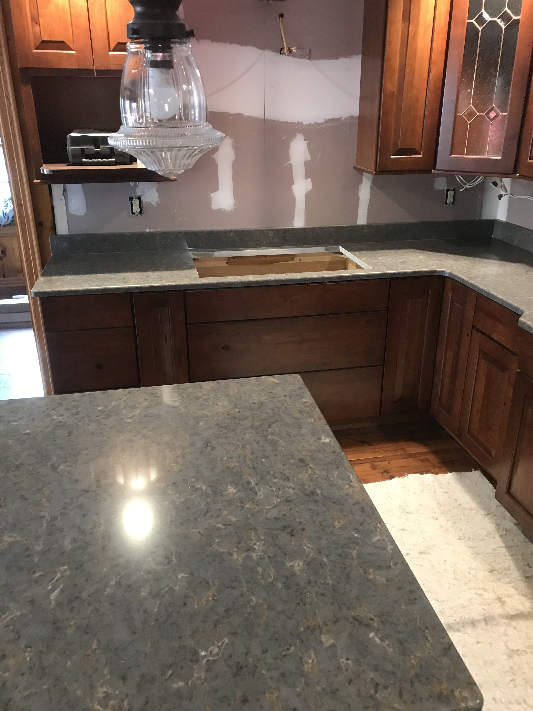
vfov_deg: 63.4
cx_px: 266
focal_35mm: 28
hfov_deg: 49.7
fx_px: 575
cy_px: 356
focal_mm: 3.99
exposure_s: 1/15
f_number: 1.8
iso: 100
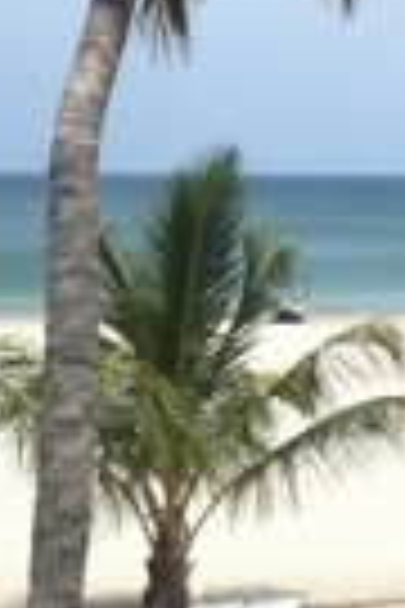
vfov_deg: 18.8
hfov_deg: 12.4
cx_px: 459
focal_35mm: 108
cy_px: 171
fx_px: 1822
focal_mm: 3.85
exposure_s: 1/2604
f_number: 2.8
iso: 80
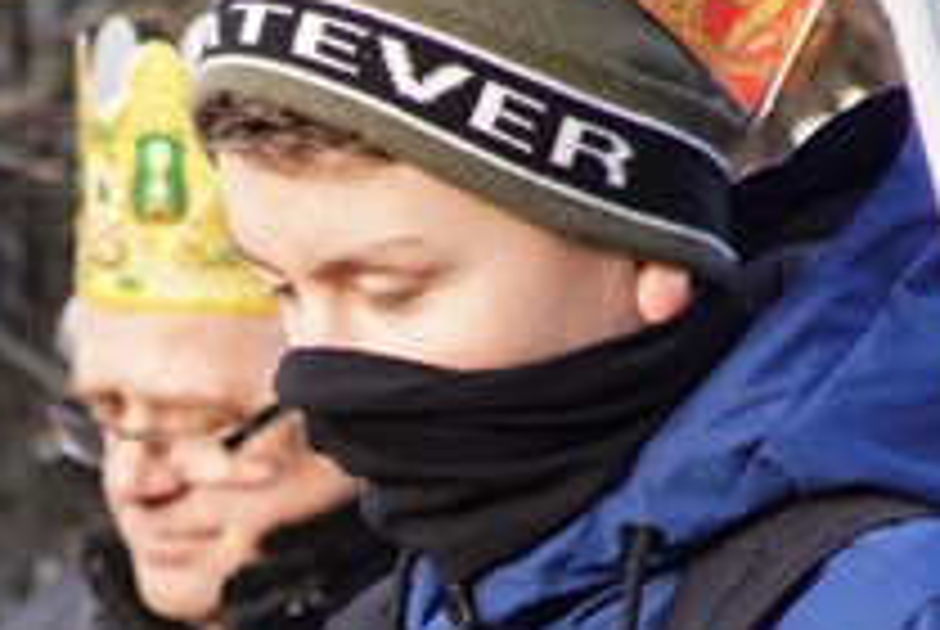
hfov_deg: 2.1
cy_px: 826
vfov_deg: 1.4
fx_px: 26226
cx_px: -207
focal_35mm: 1003
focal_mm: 140
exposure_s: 1/250
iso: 800
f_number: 5.6
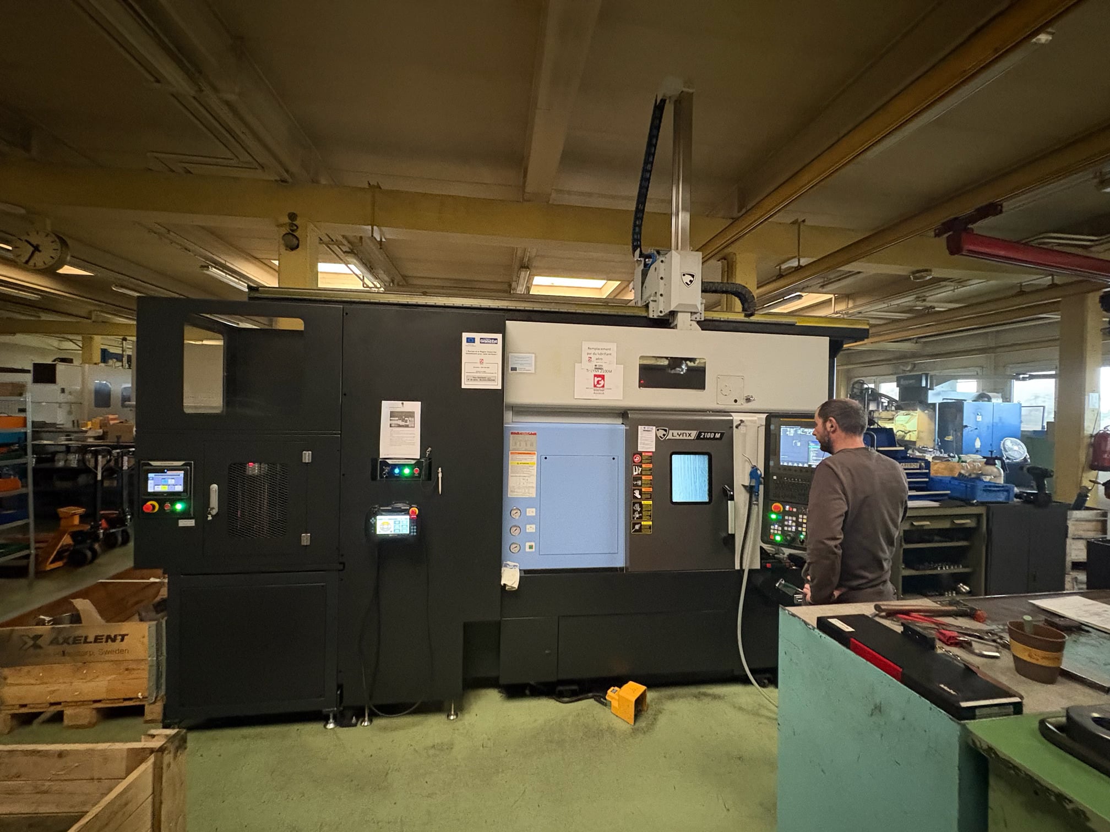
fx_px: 449
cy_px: 416
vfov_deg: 85.7
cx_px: 555
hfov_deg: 102.1
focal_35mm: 14
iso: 800
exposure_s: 1/33
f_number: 2.2
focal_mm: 2.22
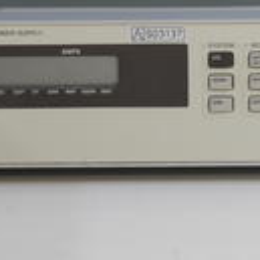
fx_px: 2566
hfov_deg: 5.8
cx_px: 200
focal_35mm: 302
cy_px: 121
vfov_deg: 5.8
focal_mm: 55
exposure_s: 1/3.2
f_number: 13
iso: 400
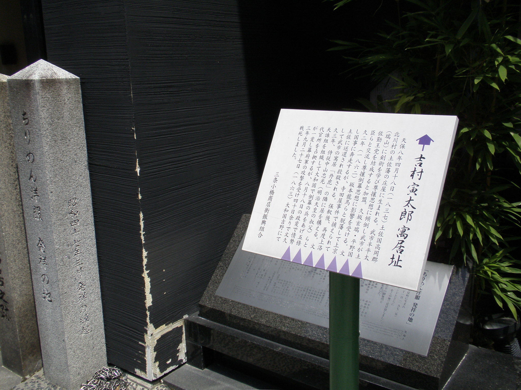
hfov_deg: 50.1
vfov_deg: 38.7
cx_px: 260
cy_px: 195
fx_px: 557
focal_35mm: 37
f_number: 10
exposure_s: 1/125
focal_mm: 6.6
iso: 64
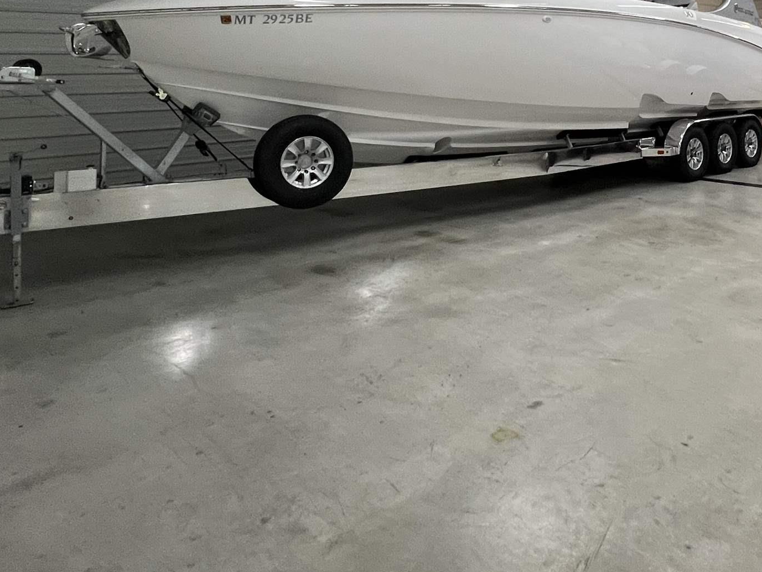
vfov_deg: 44.0
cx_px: 572
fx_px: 638
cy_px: 56
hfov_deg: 58.4
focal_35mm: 29
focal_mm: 1.57
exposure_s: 1/60
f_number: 1.8
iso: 250
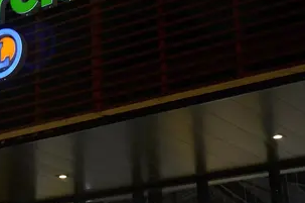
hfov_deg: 18.0
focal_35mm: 111
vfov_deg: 12.2
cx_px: 7
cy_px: 36
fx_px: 939
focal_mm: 32
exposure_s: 1/40
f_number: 4.2
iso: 320
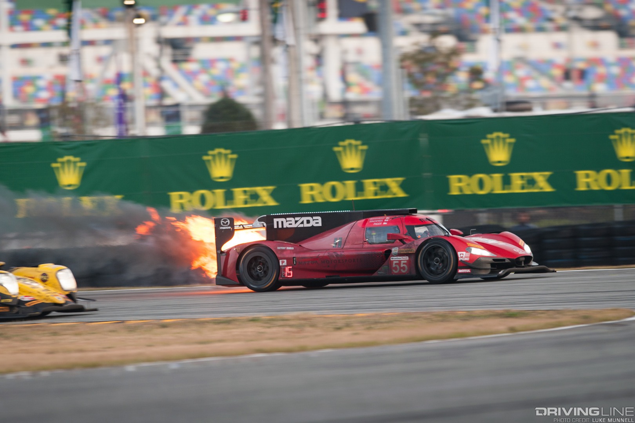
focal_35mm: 400
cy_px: 212
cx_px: 318
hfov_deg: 5.2
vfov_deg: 3.4
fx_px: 7055
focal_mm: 400
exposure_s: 1/100
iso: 160
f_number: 3.2
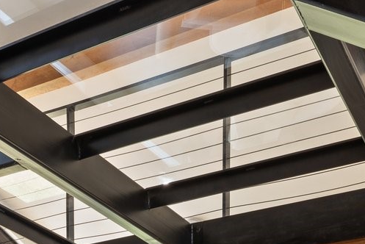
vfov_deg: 15.5
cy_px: 490
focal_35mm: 70
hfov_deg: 28.4
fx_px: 710
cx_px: 96
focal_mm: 17
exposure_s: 1/2
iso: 160
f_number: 11
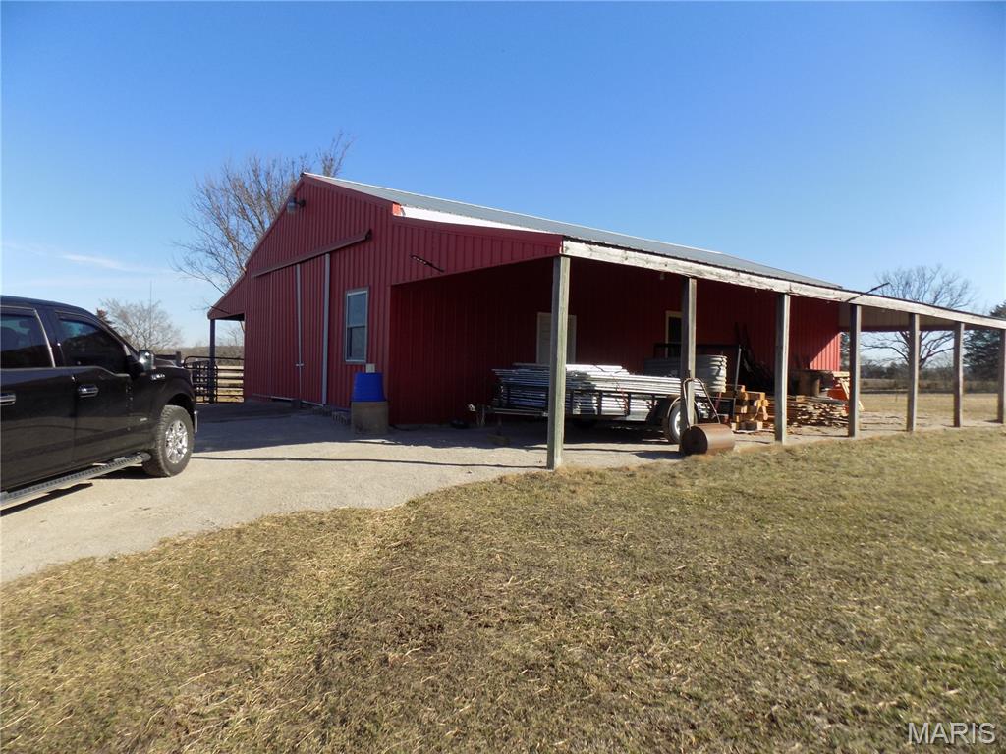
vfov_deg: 58.9
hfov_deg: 73.9
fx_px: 668
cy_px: 377
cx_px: 503
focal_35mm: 23
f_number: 3.1
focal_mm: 4
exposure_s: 1/800
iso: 80
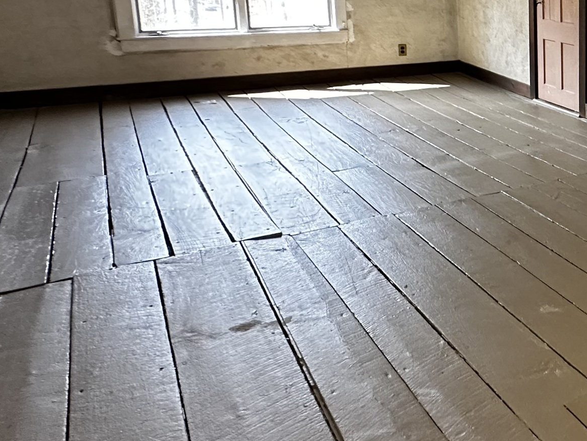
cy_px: 80
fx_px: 628
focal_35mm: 37
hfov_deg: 35.9
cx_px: 743
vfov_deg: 37.1
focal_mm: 2.22
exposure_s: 1/77
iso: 320
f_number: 2.2
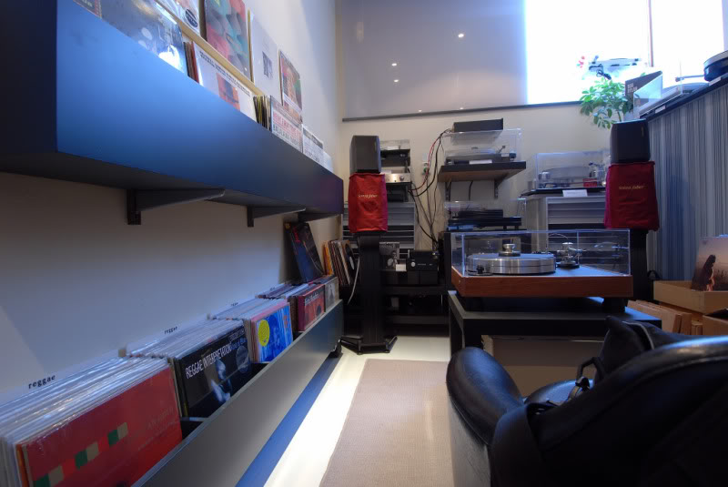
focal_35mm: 18
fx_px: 364
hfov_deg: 89.9
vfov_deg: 67.5
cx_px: 364
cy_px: 244
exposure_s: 2.2
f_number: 8
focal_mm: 12
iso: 200
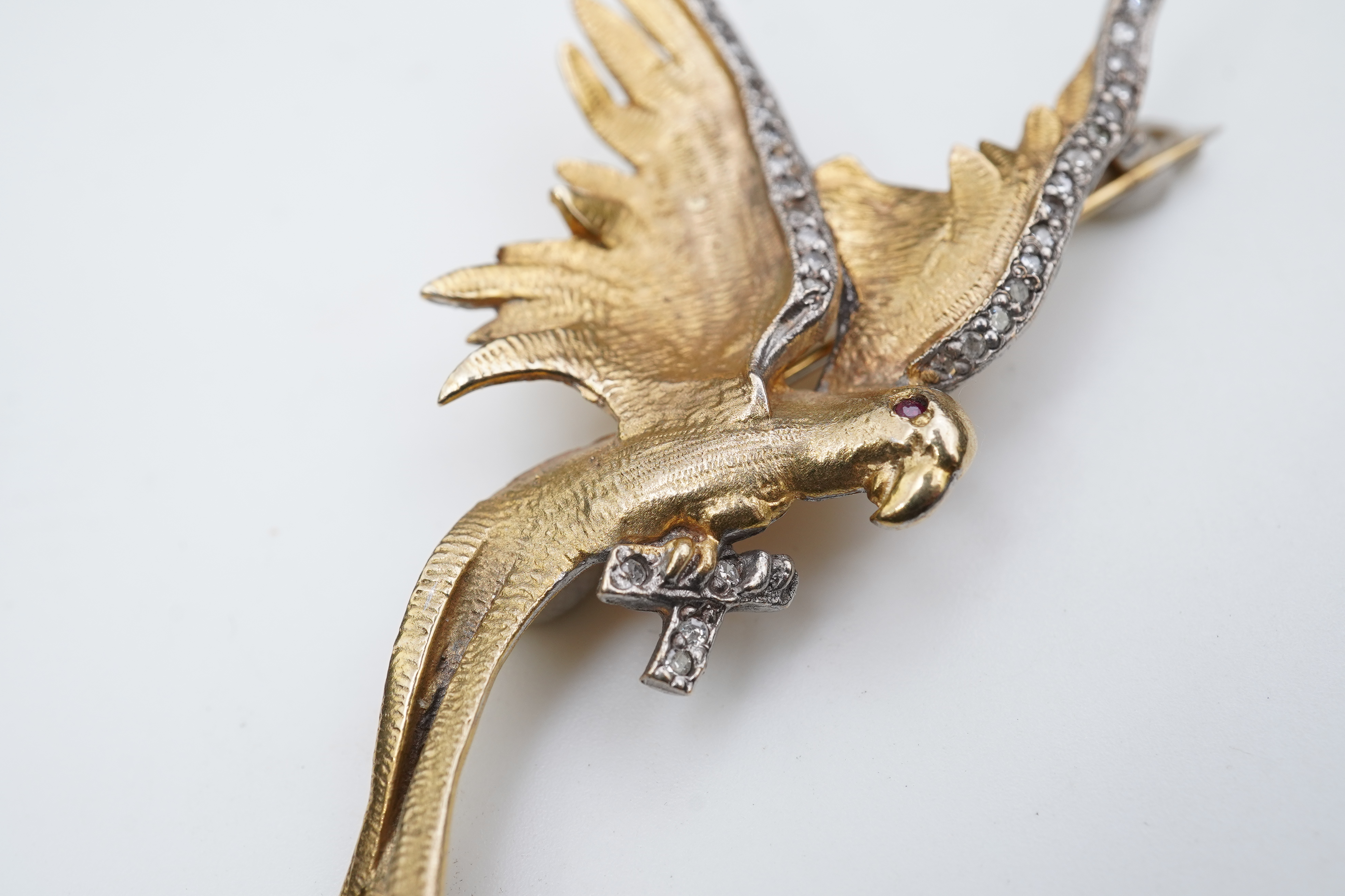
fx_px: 1681
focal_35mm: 45
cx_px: 672
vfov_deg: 29.9
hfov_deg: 43.6
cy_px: 448
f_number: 16
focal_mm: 30
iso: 400
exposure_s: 1/125
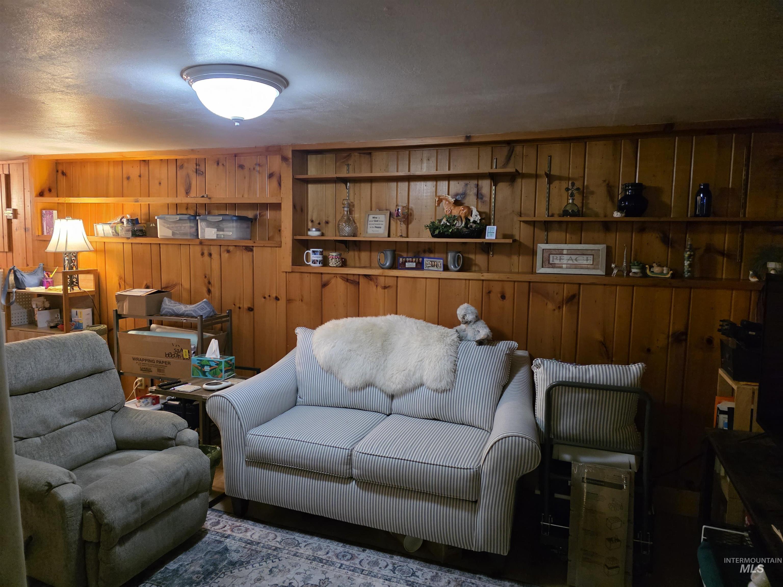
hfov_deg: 73.9
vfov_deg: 58.9
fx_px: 520
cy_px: 294
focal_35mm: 23
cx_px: 392
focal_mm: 6.3
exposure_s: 1/120
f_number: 1.7
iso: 2000
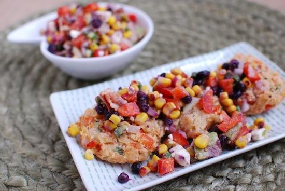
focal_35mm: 52
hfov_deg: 37.8
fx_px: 416
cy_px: 96
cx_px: 142
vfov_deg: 25.8
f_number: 3.5
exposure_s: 1/60
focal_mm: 35
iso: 400
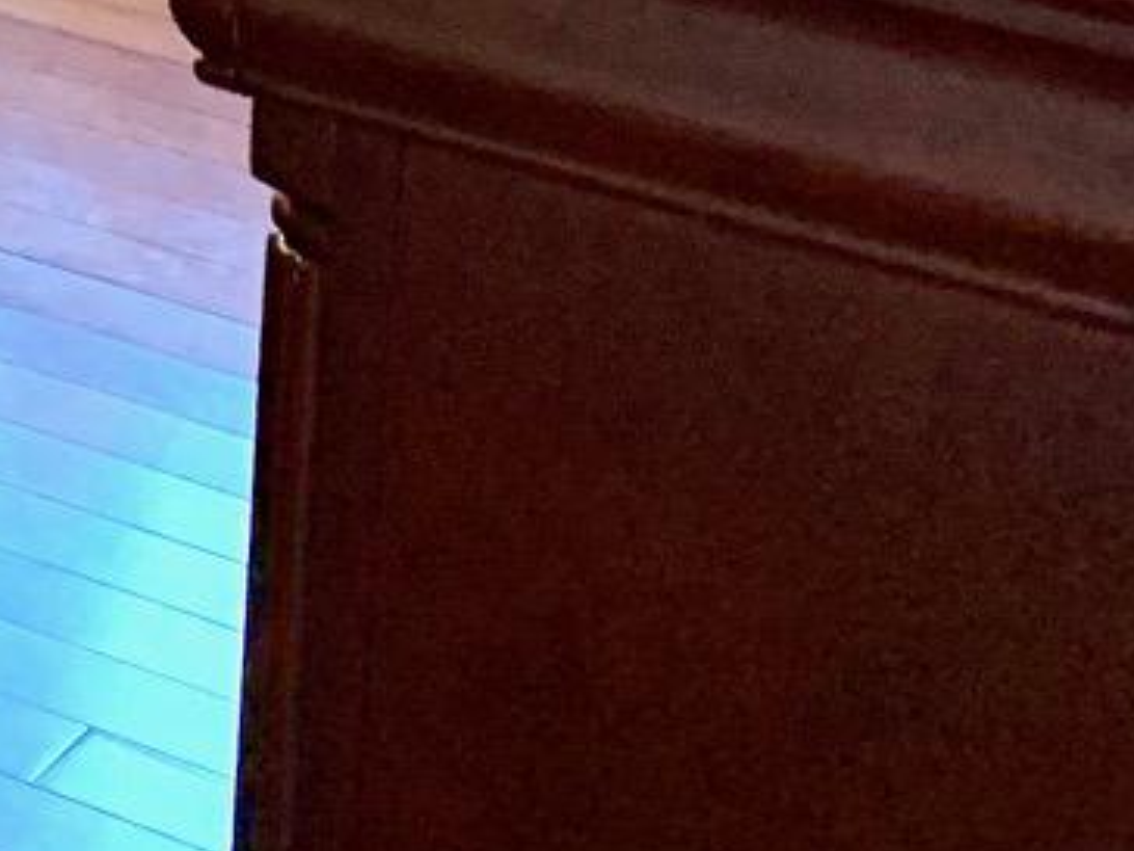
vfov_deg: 9.3
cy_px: -1141
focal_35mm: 144
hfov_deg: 11.1
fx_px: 4717
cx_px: -1732
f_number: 1.8
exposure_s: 1/60
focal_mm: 4.25
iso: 200
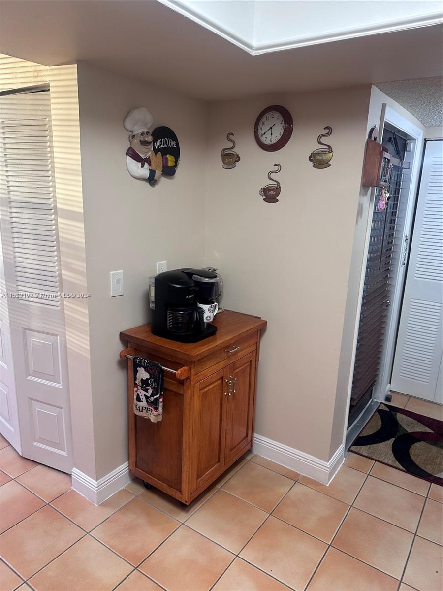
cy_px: 296
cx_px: 222
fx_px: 410
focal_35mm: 24
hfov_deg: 56.8
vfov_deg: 71.6
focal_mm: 6.86
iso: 125
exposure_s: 1/60
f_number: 1.78
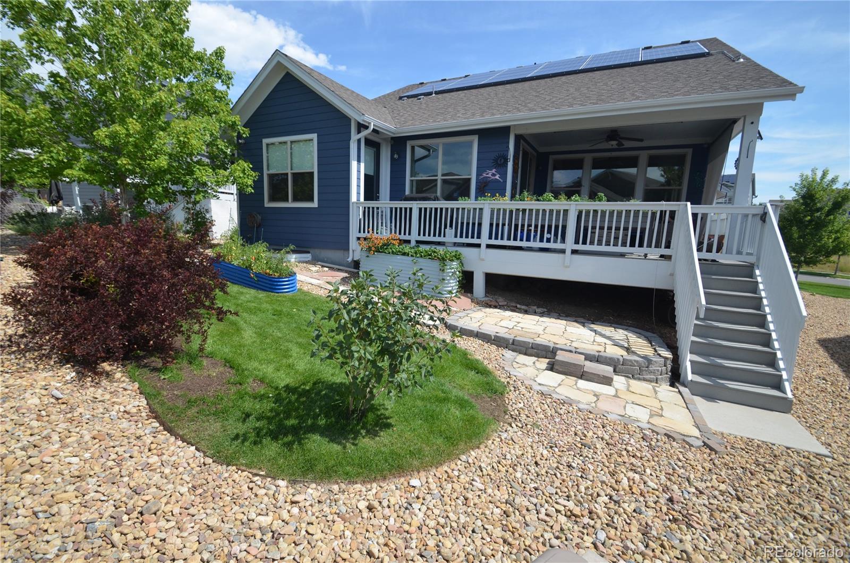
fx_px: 353
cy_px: 282
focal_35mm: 15
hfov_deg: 100.5
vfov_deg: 77.0
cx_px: 425
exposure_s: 1/1500
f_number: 5.6
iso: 400
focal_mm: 10
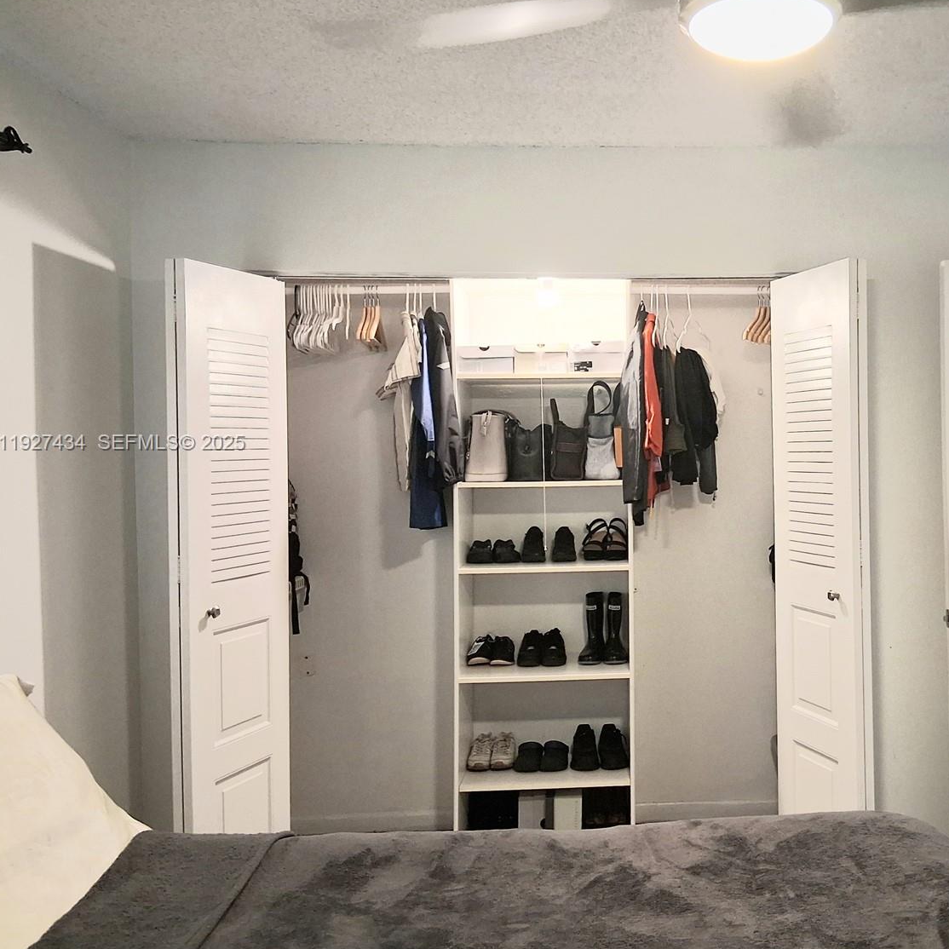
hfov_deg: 48.6
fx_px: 1024
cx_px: 661
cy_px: 444
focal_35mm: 33
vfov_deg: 49.7
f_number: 1.8
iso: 320
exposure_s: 1/60.2
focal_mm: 3.98
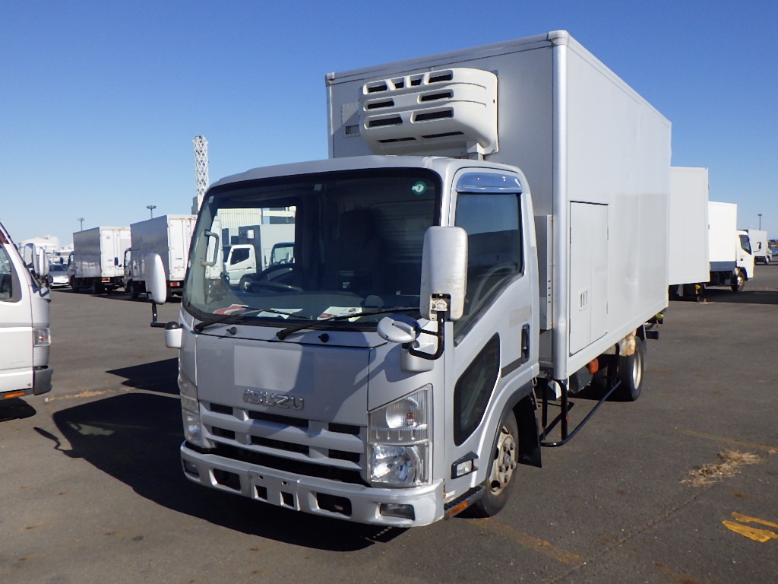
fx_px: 629
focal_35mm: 28
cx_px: 389
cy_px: 292
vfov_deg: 49.7
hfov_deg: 63.4
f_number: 4.2
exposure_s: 1/2500
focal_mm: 5
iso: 250
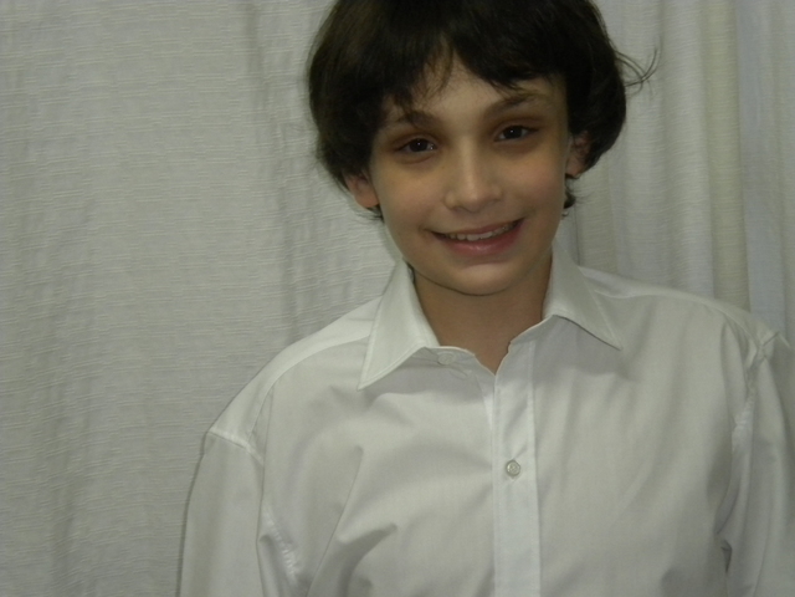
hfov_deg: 24.7
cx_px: 398
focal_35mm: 79
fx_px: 1814
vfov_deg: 18.7
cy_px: 298
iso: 400
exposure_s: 1/60
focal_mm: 14.3
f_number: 5.1
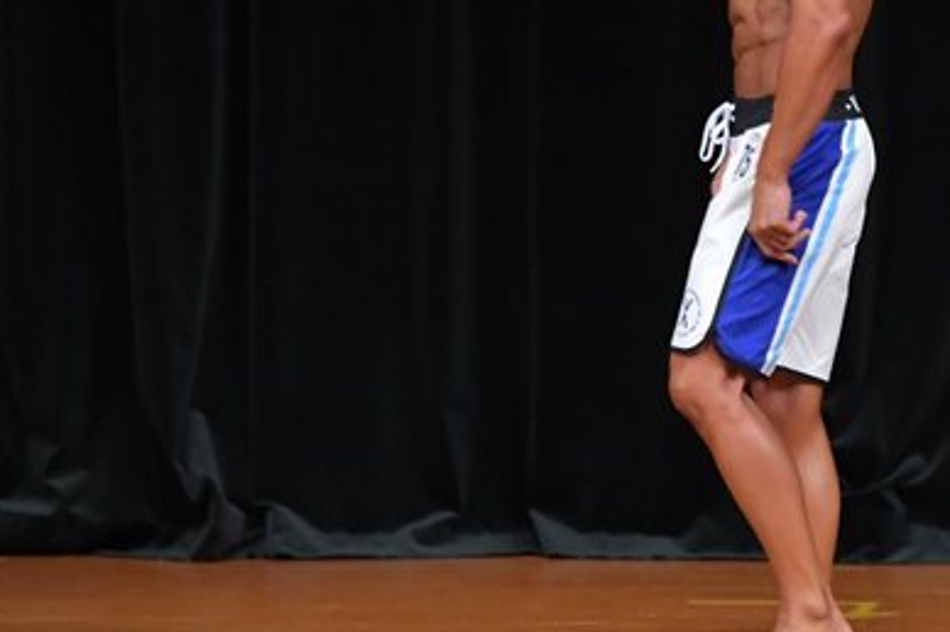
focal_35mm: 570
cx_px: 861
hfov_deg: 3.6
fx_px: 15029
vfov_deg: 2.4
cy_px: 152
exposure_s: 1/400
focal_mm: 190
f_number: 5.6
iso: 4000
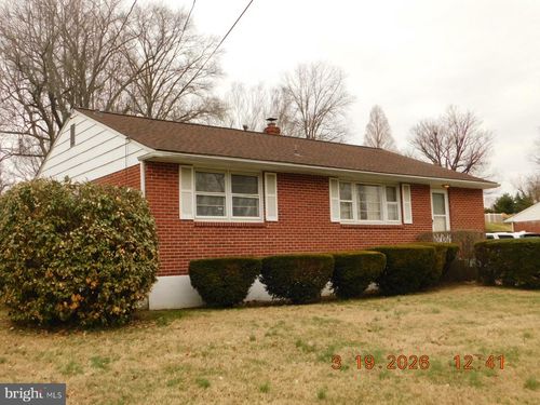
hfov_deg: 51.4
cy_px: 202
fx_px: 562
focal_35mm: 36
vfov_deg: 39.7
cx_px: 270
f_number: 3.5
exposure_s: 1/640
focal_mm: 6.3
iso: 125
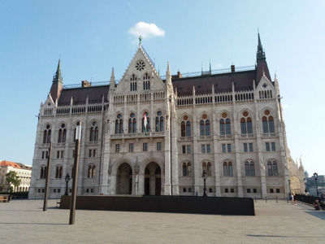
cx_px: 162
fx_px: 263
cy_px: 122
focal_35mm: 28
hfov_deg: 63.4
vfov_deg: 49.7
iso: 64
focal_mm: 3.7
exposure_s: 1/1089
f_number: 1.9
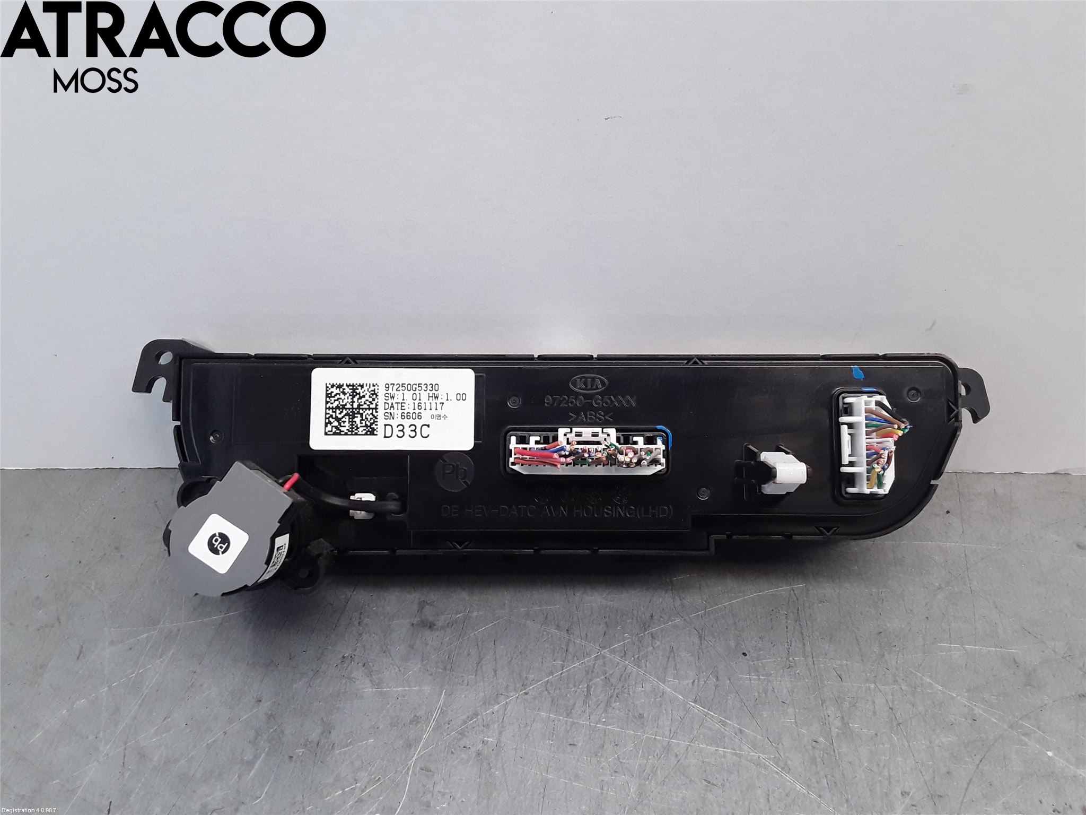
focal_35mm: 28
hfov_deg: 63.4
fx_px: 878
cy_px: 408
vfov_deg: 49.7
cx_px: 543
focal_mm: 2.91
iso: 100
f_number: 1.9
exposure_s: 1/148
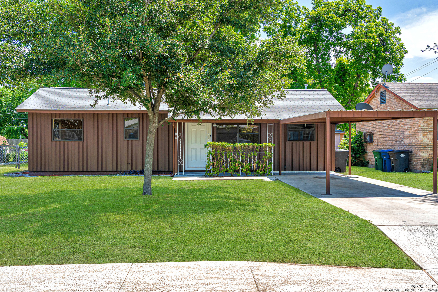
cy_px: 146
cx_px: 219
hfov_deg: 58.7
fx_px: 389
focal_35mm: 32
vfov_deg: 41.1
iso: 640
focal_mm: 32
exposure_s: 1/800
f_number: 8
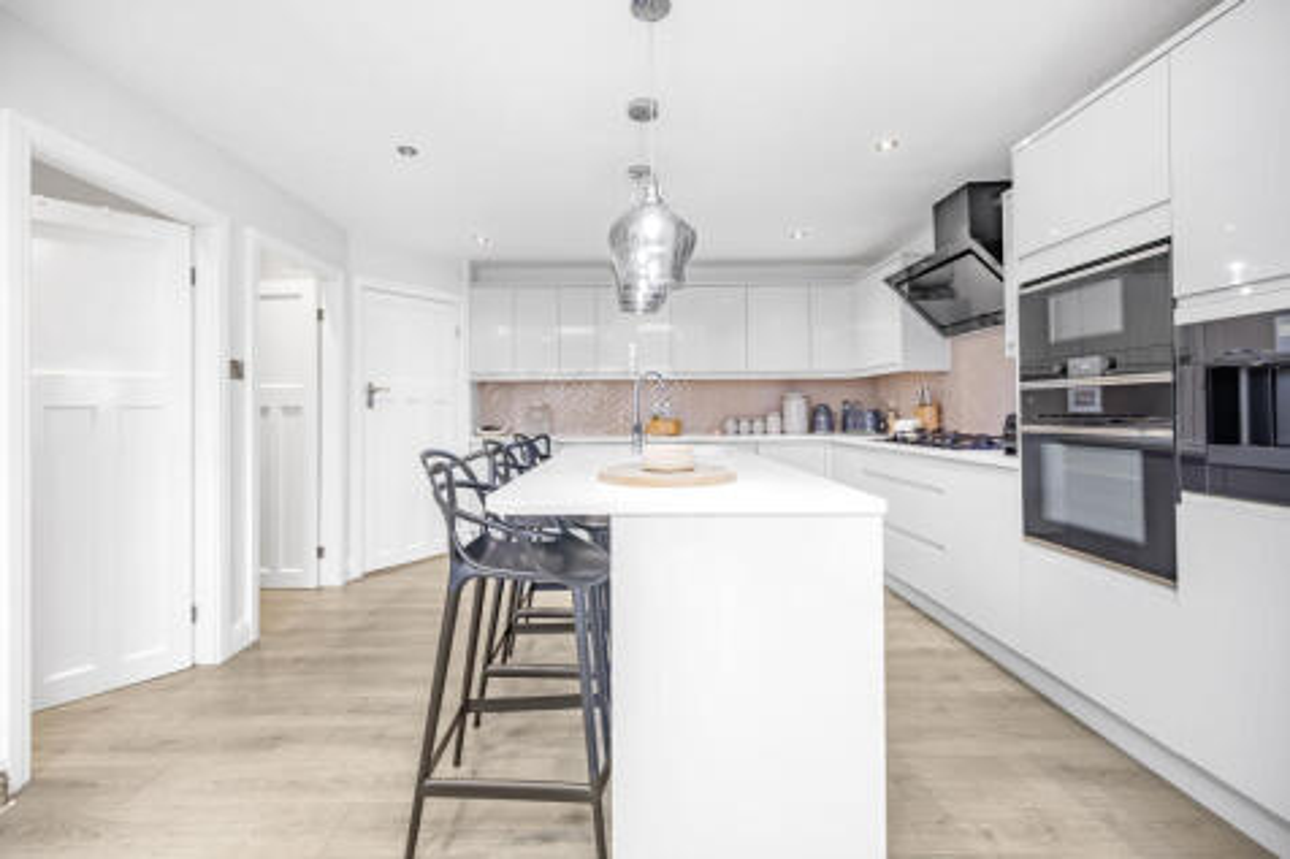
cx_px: 645
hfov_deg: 100.4
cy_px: 430
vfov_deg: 77.3
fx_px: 537
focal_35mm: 15
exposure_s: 1/40
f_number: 5.6
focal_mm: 9.7
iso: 200
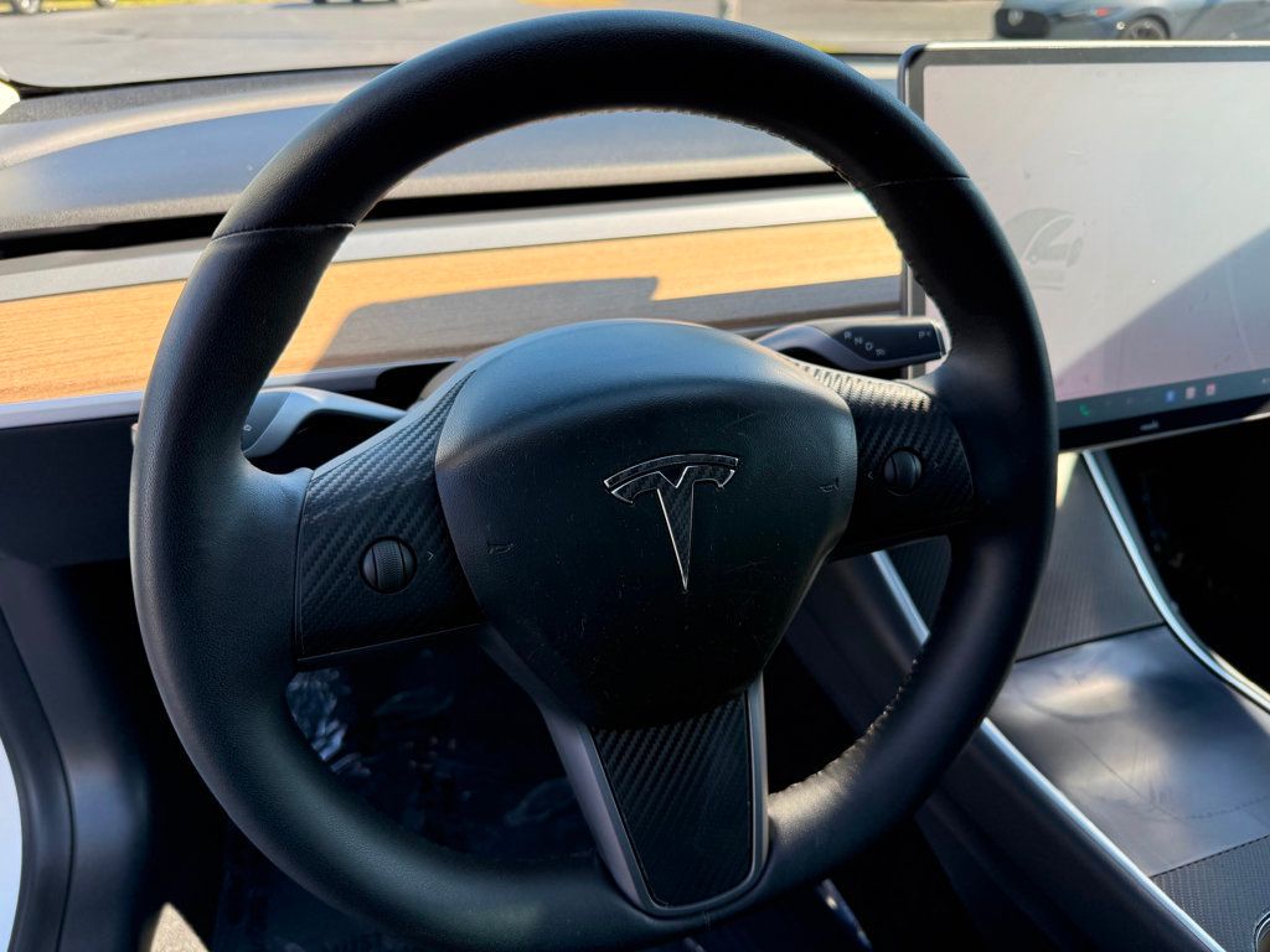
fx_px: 881
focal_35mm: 24
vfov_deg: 56.8
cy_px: 476
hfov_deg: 71.6
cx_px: 635
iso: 100
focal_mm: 6.76
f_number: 1.78
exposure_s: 1/461
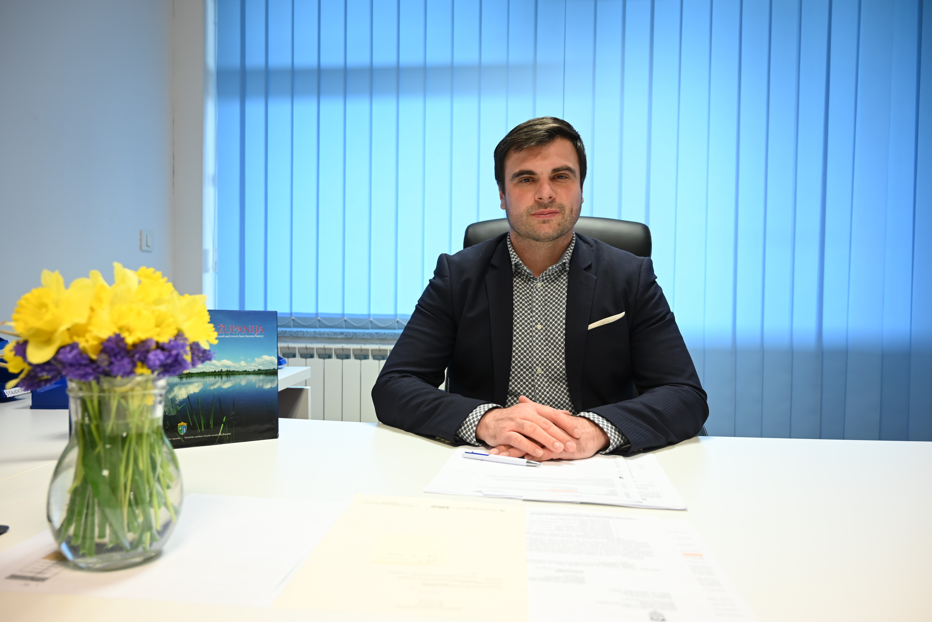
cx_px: 466
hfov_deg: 70.4
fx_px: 660
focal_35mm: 26
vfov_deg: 50.4
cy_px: 311
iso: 640
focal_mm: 25.5
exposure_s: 1/40
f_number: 4
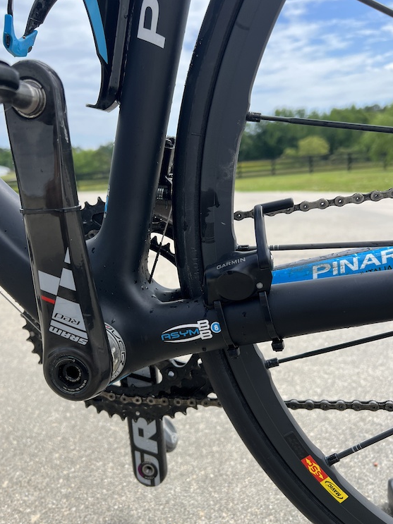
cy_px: 267
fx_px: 424
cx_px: 187
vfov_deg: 63.4
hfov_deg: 49.7
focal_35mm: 28
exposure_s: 1/1934
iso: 50
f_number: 1.5
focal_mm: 5.7
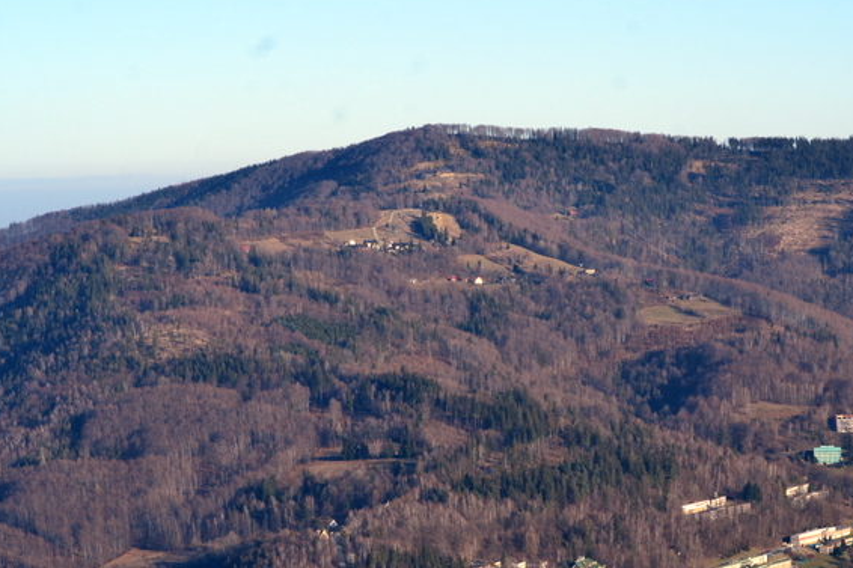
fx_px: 2764
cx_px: 502
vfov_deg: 11.7
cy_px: 392
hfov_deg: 17.5
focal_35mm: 117
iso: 400
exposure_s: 1/400
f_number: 11
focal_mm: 55
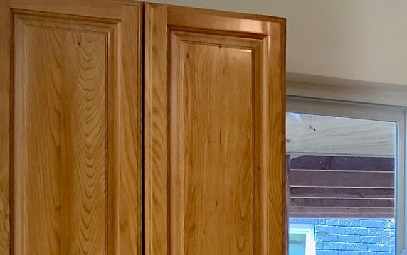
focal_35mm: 97
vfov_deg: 12.4
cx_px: 577
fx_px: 1076
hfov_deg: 19.2
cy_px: 457
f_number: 1.8
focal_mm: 3
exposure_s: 1/60
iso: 40
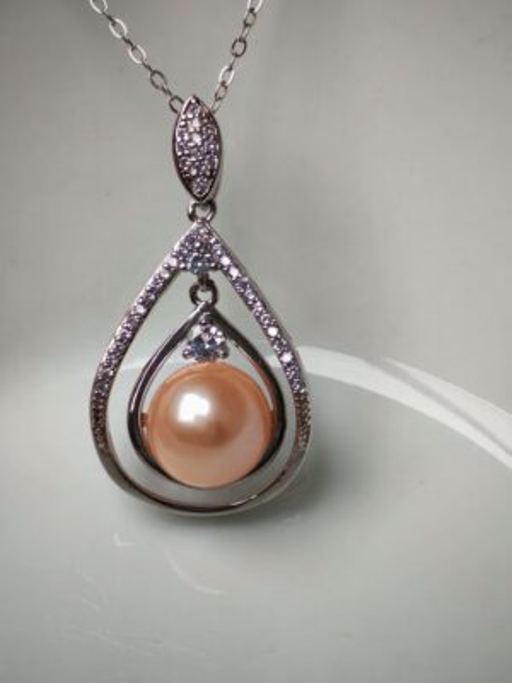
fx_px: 1341
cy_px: 342
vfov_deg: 28.6
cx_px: 256
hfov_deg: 21.6
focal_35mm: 68
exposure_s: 1/100
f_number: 1.95
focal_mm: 5.52
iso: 100
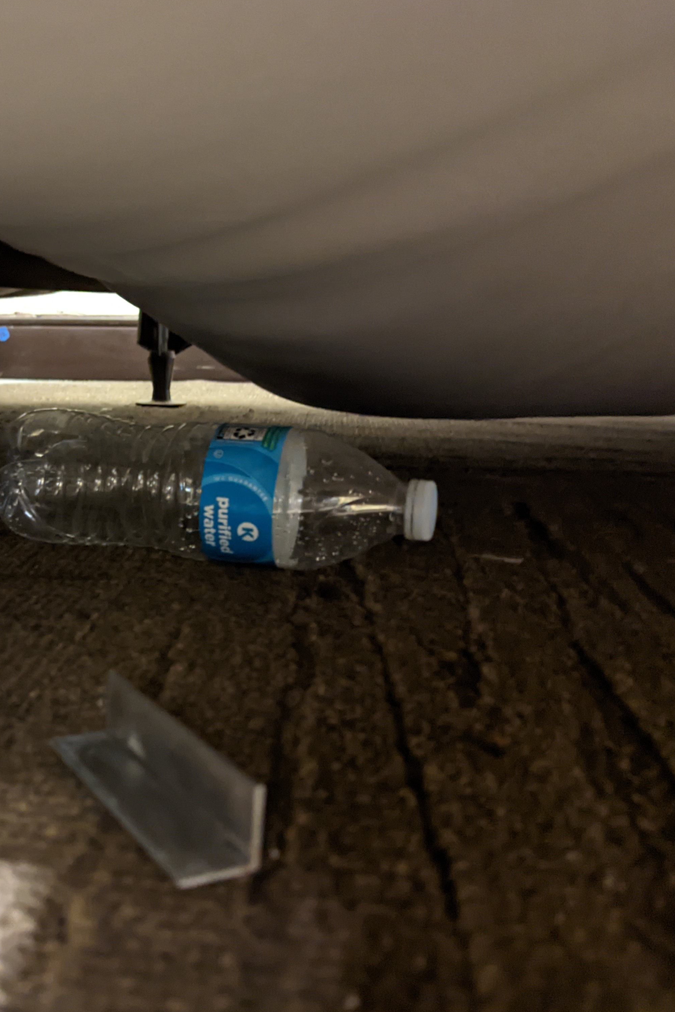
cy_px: 513
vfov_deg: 55.8
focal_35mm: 34
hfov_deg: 37.6
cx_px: 146
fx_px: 956
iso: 3805
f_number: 1.85
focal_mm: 6.81
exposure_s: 1/3
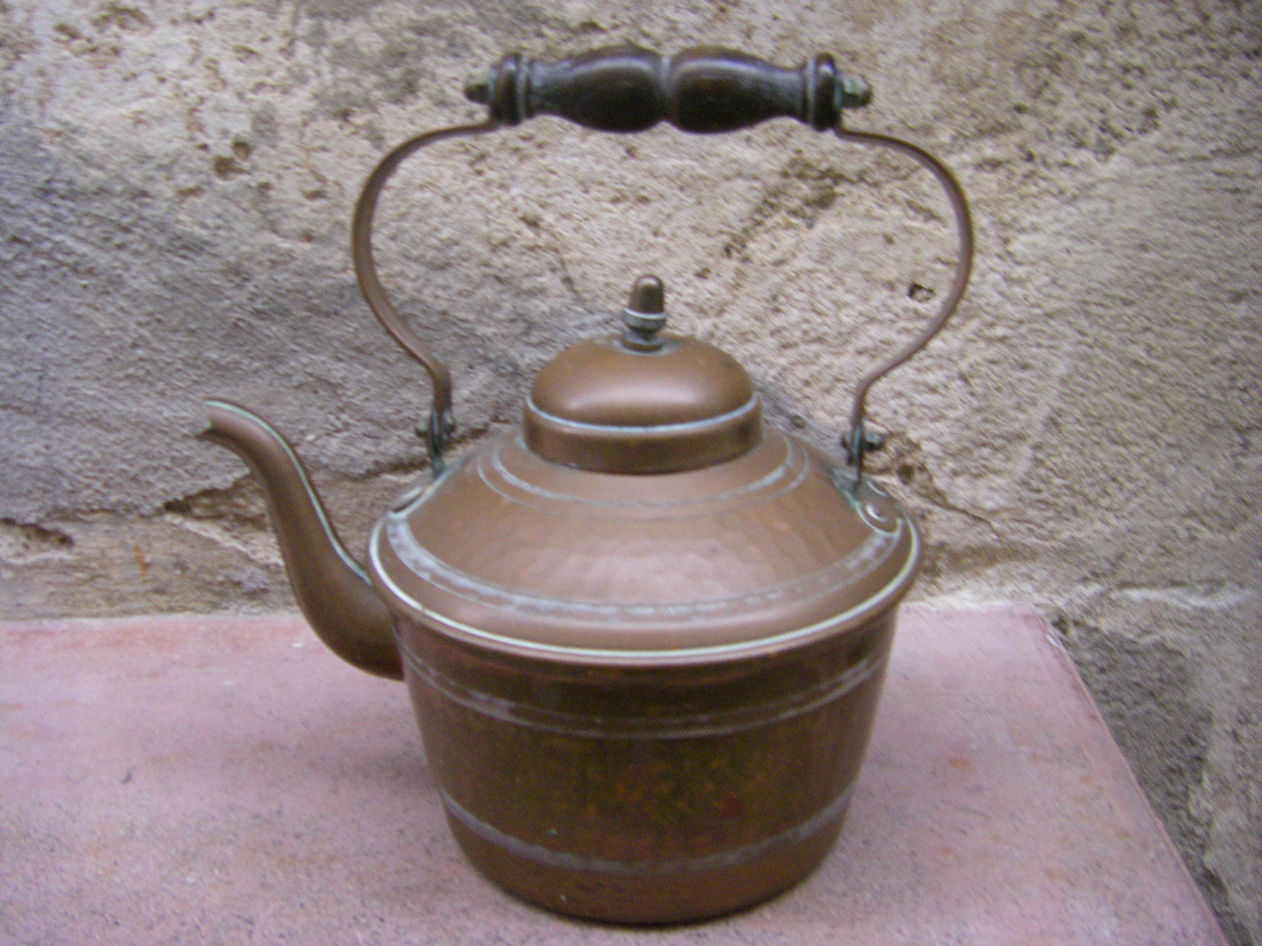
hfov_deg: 49.0
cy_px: 473
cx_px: 631
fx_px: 1385
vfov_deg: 37.7
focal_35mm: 38
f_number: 3.5
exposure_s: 1/50
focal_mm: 6.3
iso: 400
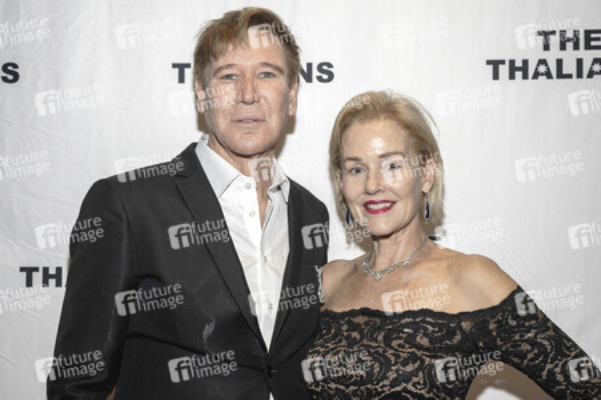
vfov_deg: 26.0
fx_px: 867
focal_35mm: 52
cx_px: 300
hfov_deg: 38.2
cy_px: 200
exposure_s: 1/200
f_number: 5.6
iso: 800
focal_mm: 52
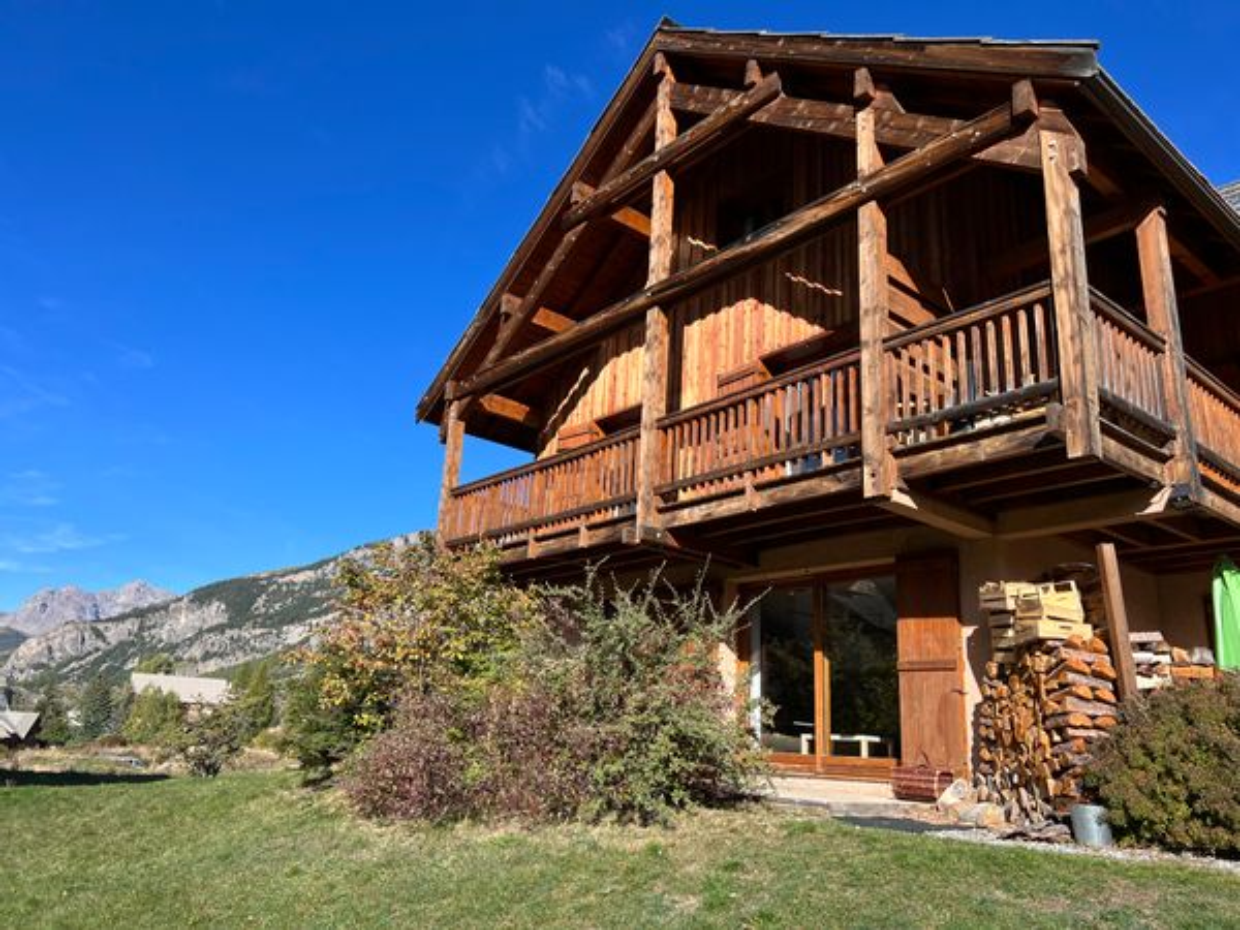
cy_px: 465
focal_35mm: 26
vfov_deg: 53.1
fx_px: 931
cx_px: 620
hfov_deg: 67.3
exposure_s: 1/2695
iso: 50
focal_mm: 5.7
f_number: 1.5
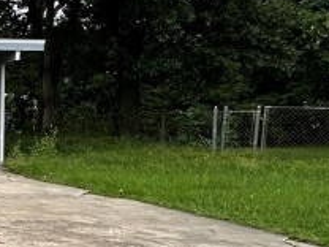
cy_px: 182
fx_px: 656
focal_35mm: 69
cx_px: -312
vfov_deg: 21.2
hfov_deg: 18.9
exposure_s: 1/358
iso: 40
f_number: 2.2
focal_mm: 2.22
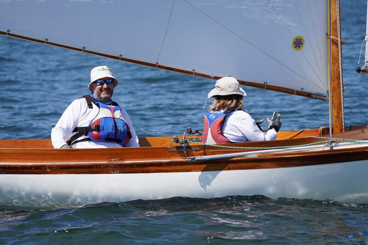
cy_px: 122
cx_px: 184
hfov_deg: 9.2
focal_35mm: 225
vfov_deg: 6.1
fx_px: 2299
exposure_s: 1/2000
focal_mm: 150
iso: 250
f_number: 5
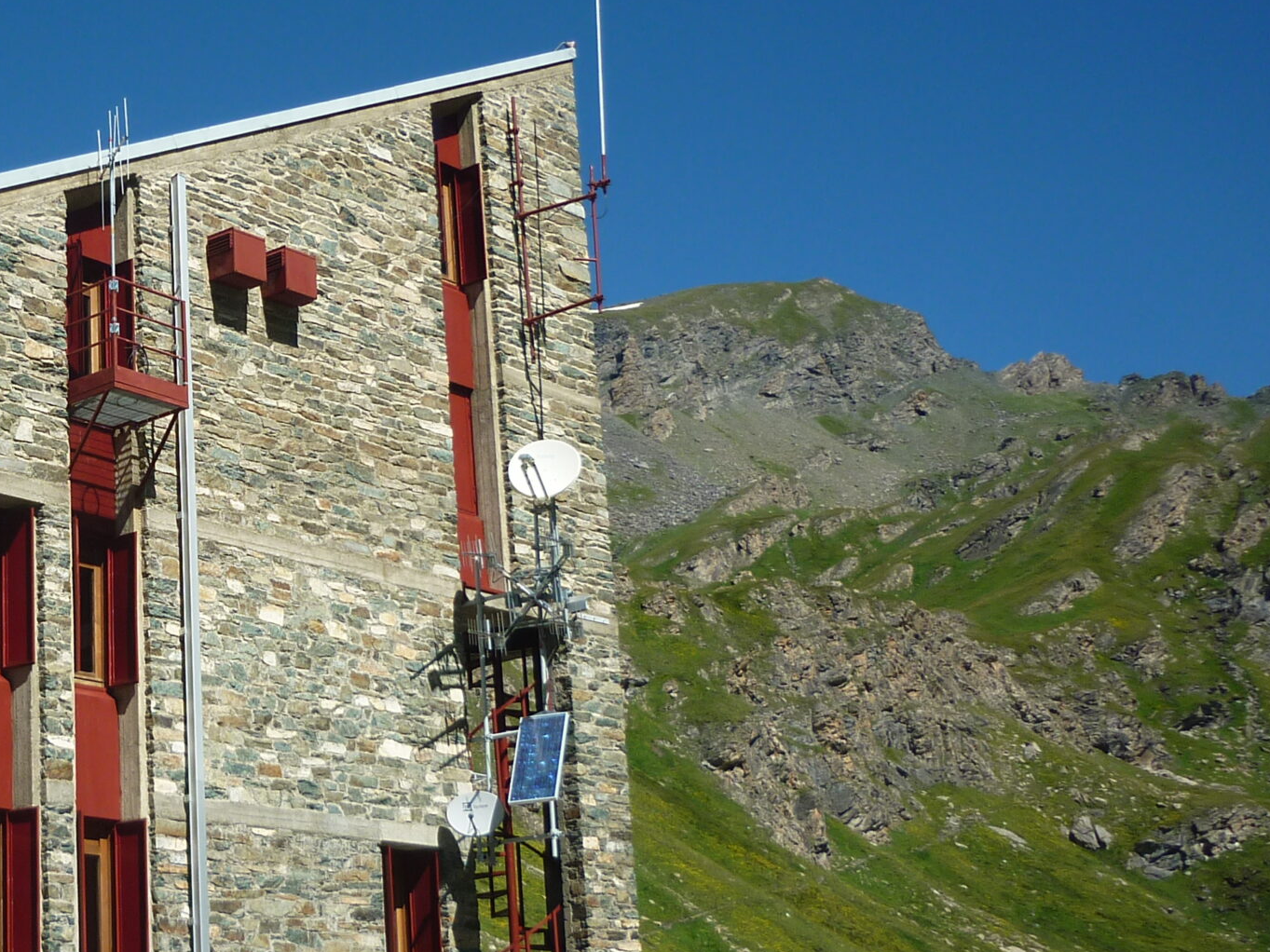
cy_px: 495
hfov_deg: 30.1
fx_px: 2274
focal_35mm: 62
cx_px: 171
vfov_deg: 23.6
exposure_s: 1/160
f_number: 8
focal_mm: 5.5
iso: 80
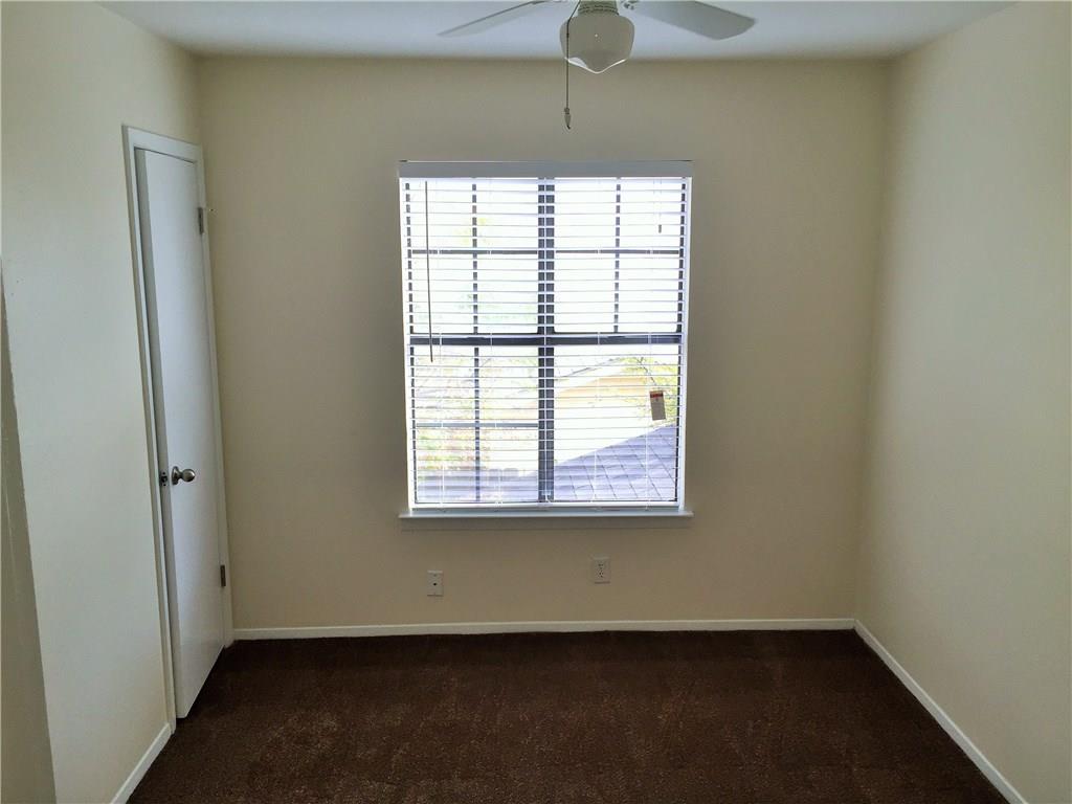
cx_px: 536
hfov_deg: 61.7
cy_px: 402
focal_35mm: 29
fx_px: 898
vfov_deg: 48.2
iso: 40
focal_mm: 4.15
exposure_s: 1/150
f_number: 2.2
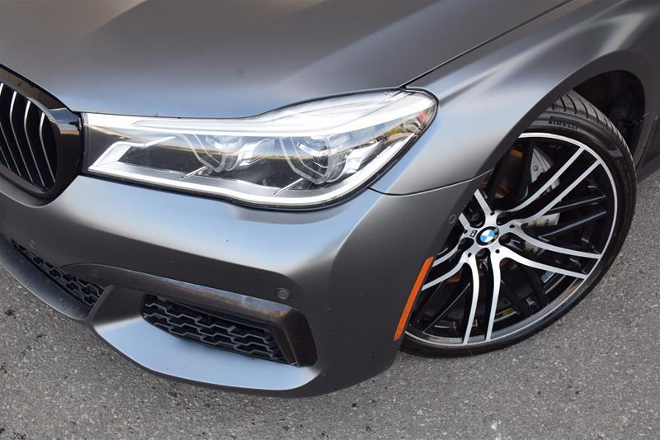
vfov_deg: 34.2
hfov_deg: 49.6
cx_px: 330
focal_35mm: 39
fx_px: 715
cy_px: 220
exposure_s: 1/80
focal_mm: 26
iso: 400
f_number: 8
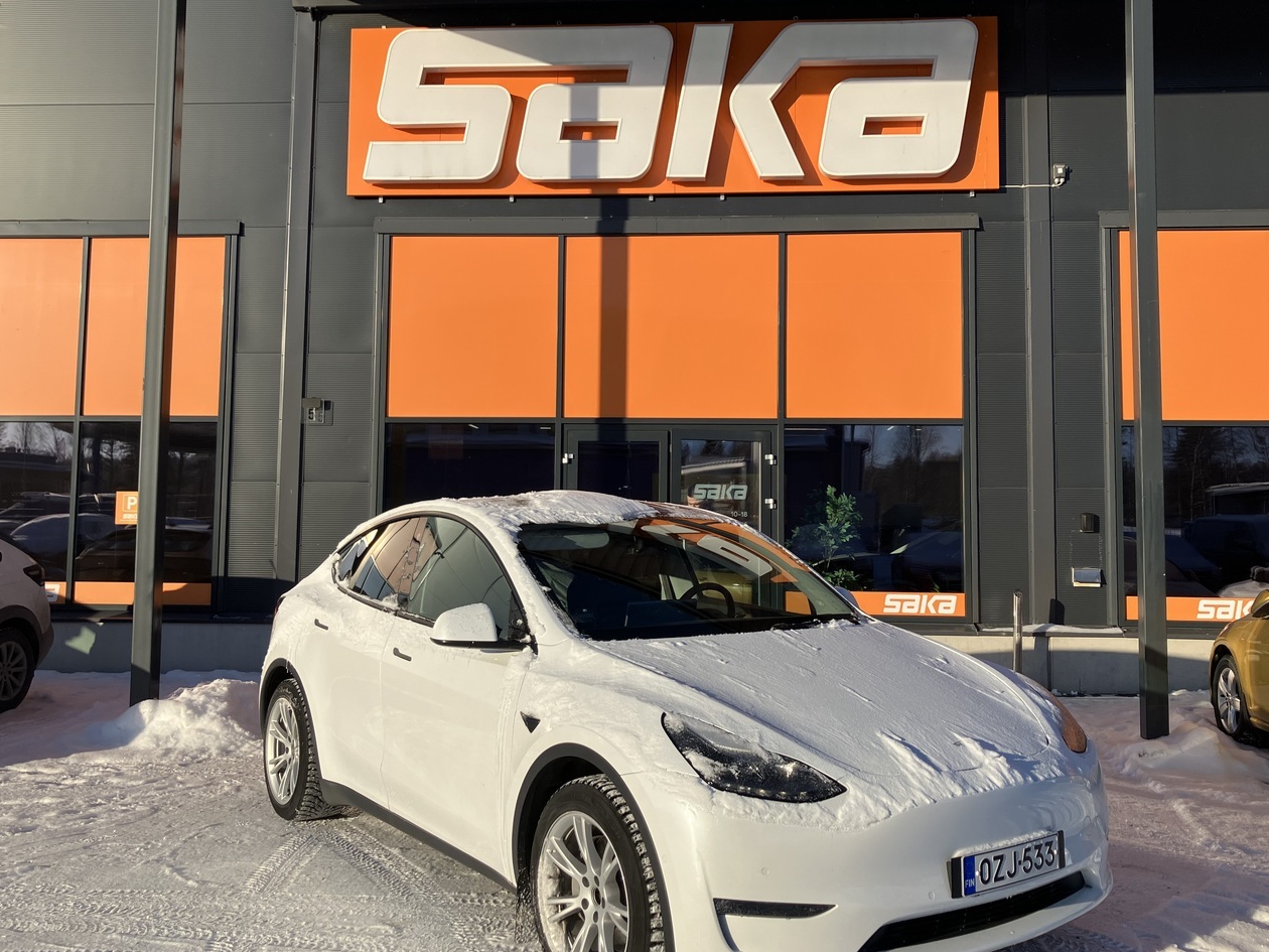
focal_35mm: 32
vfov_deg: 44.2
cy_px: 463
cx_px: 675
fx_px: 1173
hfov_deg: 56.8
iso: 32
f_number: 1.8
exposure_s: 1/2315
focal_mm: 3.99
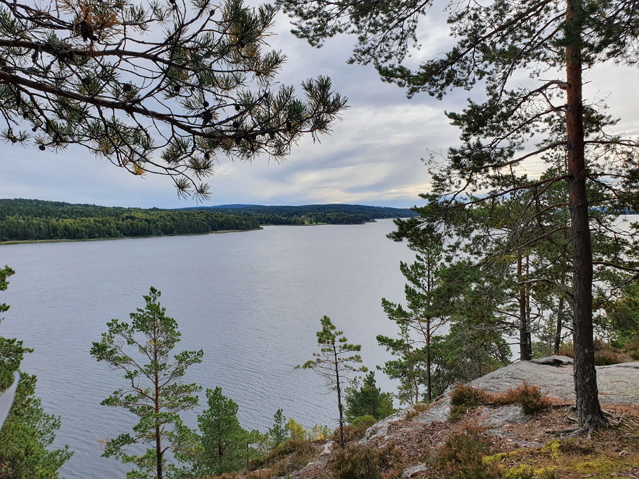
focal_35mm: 26
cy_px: 240
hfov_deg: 67.3
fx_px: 480
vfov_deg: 53.1
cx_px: 320
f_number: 2.4
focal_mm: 4.32
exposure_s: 1/1292
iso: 50
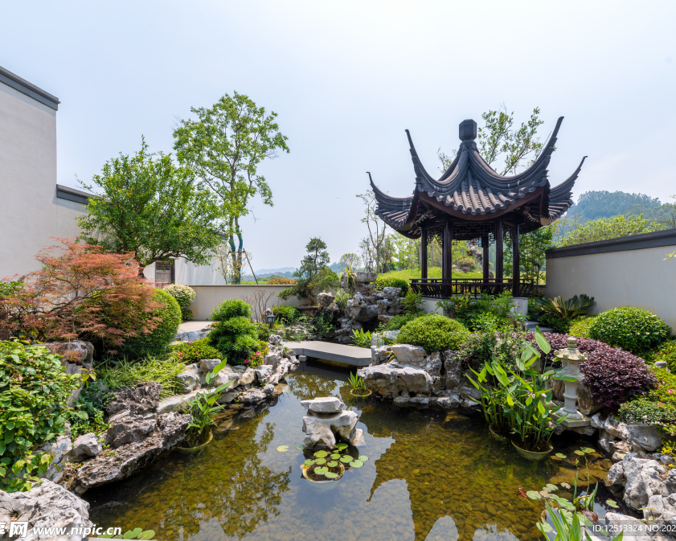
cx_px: 363
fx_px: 320
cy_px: 269
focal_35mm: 16
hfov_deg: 92.9
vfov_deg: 80.4
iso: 100
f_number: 9
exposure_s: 1/250
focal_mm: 14
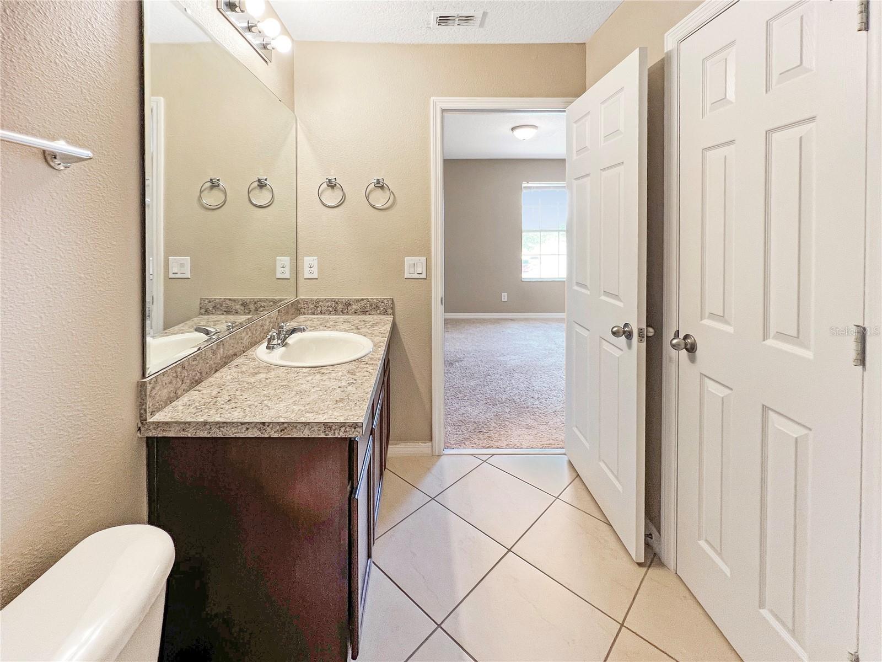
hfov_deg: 106.2
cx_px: 441
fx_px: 331
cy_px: 331
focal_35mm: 13
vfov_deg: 89.9
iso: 160
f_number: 1.8
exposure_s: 1/120
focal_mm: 1.57
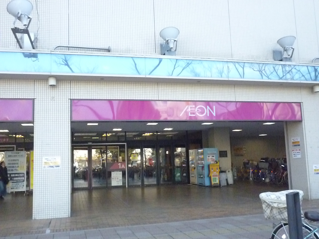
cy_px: 120
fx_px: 332
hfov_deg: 51.4
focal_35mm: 36
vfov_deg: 39.7
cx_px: 160
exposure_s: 1/125
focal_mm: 6.4
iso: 1600
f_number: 10
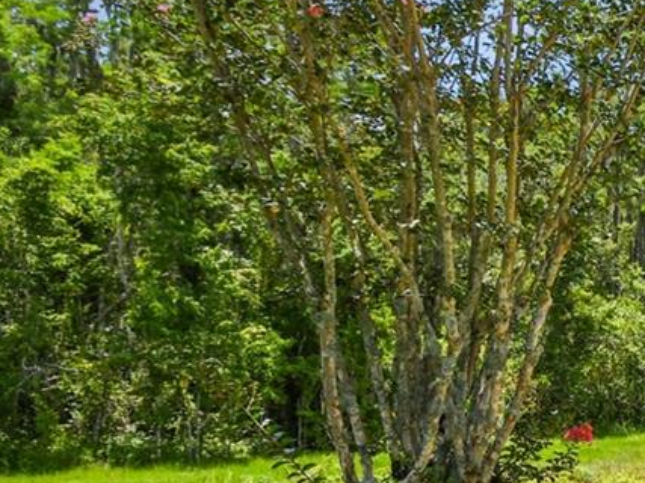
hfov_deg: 23.7
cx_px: 1076
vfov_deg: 26.7
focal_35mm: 54
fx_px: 1006
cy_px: 352
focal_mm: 10
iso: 100
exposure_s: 1/800
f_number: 7.1
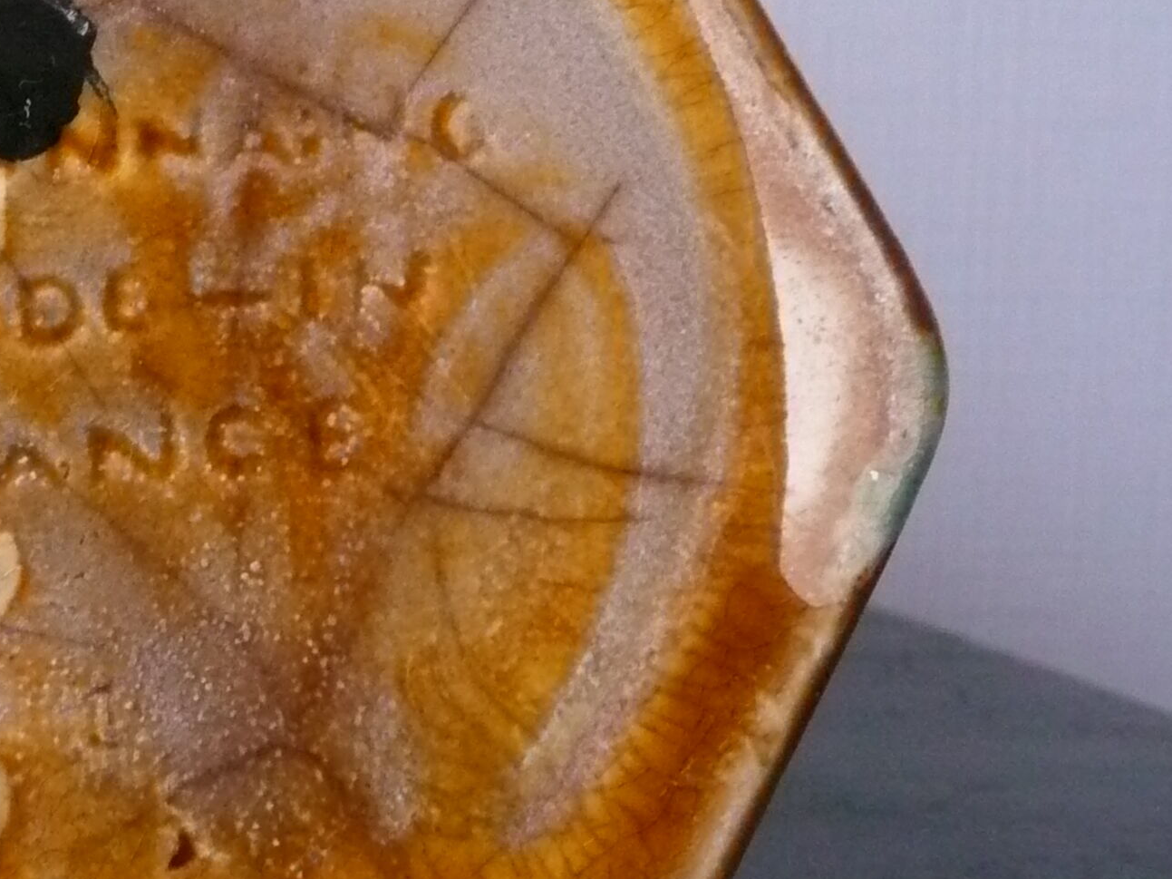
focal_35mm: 61
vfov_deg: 23.9
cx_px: -14
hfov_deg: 29.5
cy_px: 310
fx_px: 2065
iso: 400
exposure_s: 1/40
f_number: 3.3
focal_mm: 4.6
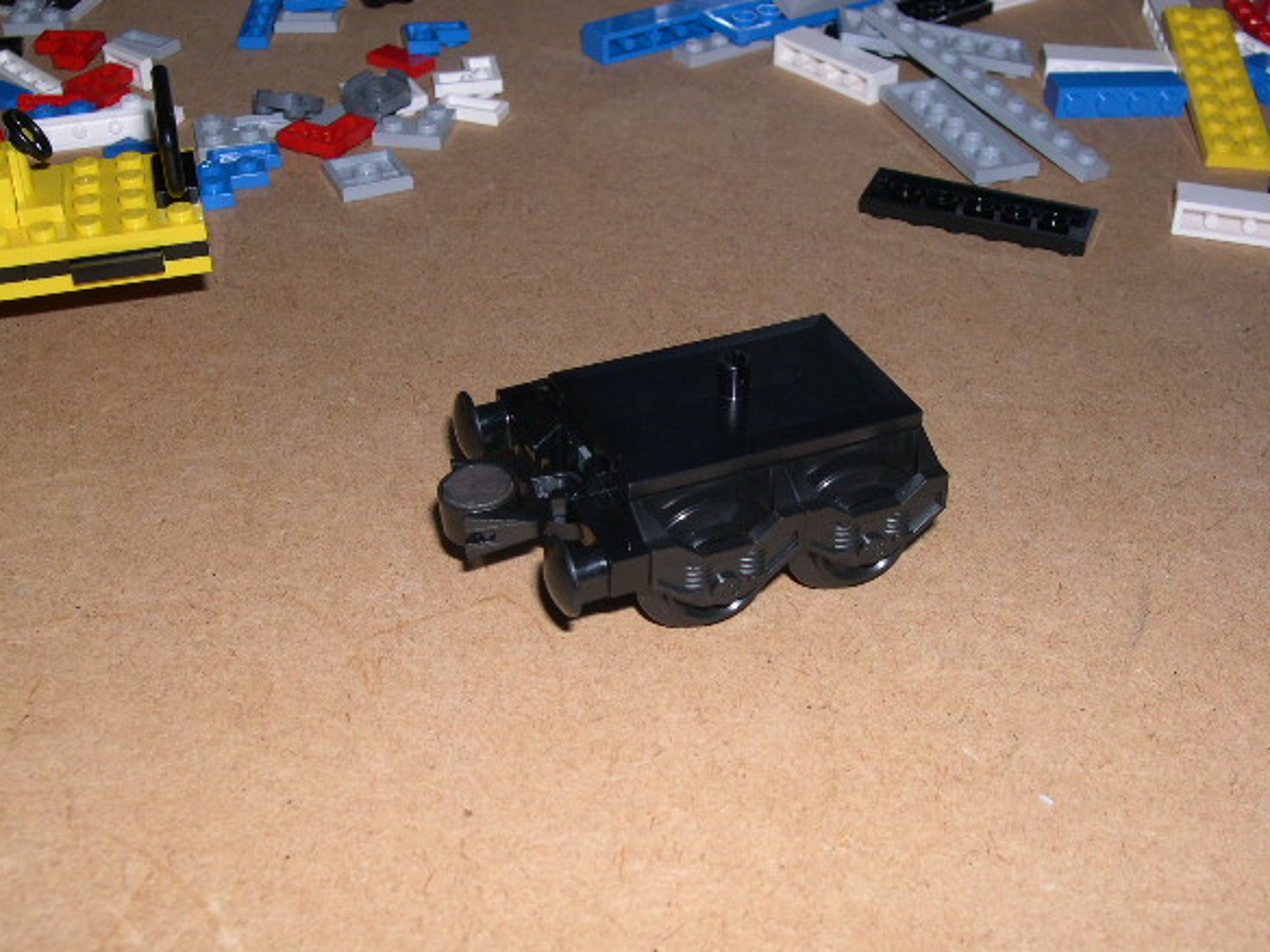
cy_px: 519
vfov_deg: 31.5
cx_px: 648
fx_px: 1688
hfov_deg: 41.2
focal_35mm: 46
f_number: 8
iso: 100
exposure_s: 1/60
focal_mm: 9
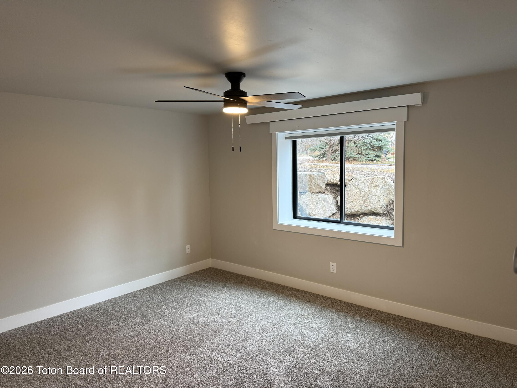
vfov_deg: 56.8
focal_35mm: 24
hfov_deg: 71.6
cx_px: 258
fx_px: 358
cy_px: 194
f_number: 1.78
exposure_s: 1/60
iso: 125
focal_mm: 6.76
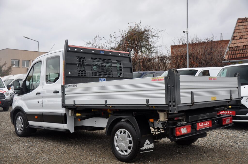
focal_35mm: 39
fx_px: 268
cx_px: 124
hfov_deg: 49.6
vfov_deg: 34.1
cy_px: 82
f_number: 5
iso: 500
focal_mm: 26
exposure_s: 1/100
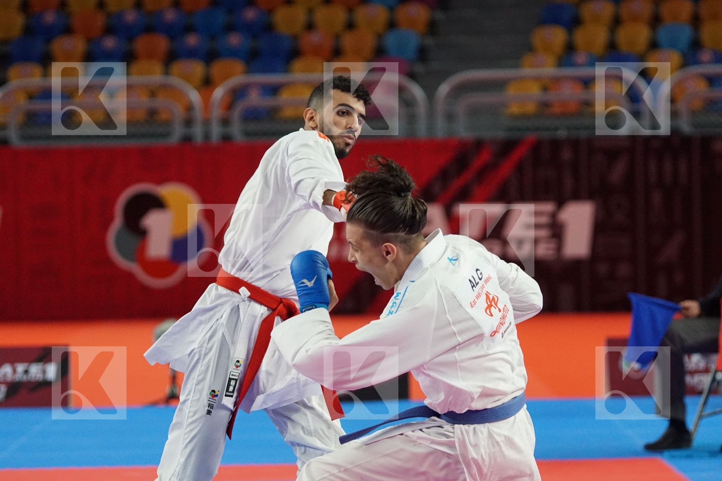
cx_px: 361
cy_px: 240
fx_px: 3911
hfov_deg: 10.5
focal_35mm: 195
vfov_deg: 7.0
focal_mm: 130
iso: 3200
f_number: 2.8
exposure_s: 1/2000
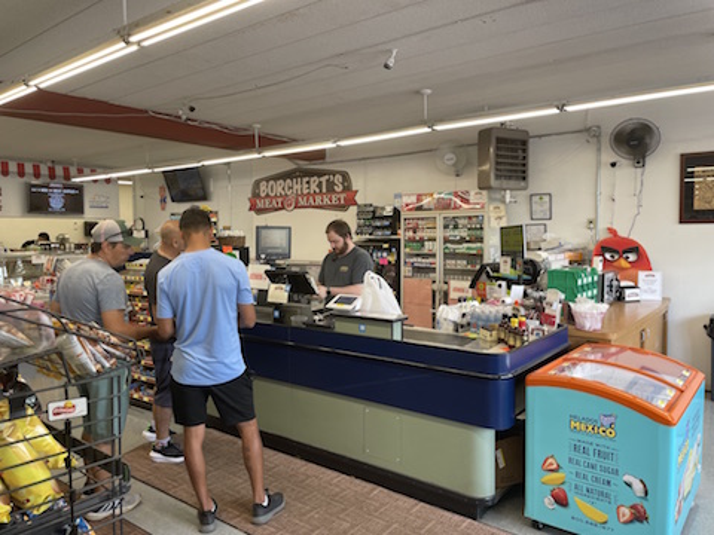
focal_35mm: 26
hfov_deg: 67.3
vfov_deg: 53.1
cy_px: 268
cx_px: 357
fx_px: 536
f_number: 1.6
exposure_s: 1/120
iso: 80
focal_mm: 4.2
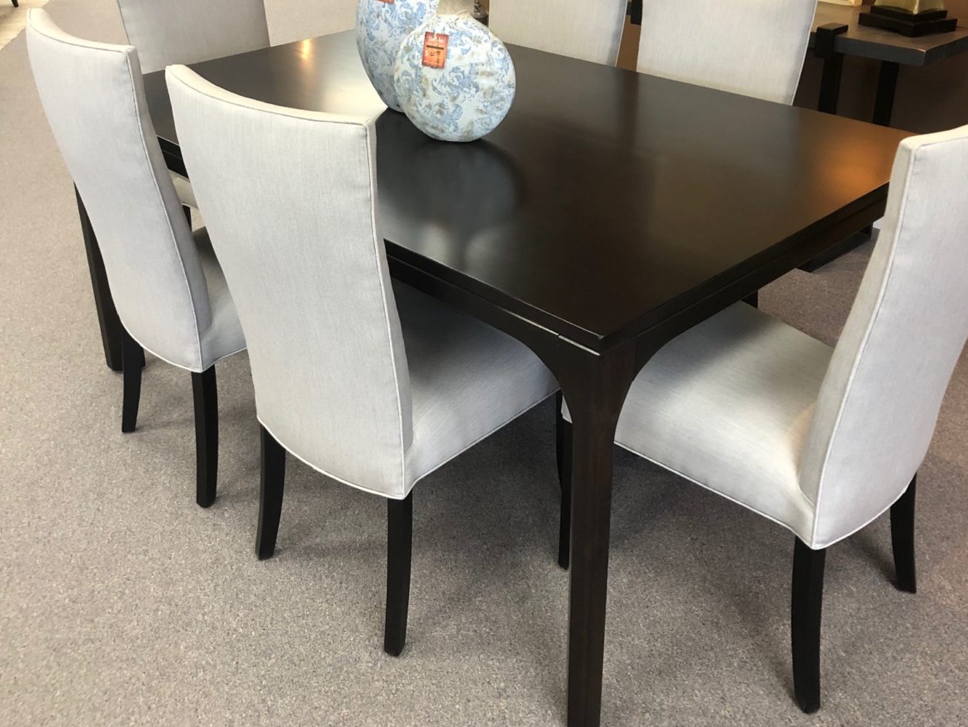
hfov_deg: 50.1
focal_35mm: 37
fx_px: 1035
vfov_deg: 38.5
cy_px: 283
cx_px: 471
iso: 50
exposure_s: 1/15
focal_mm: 3.99
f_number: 1.8
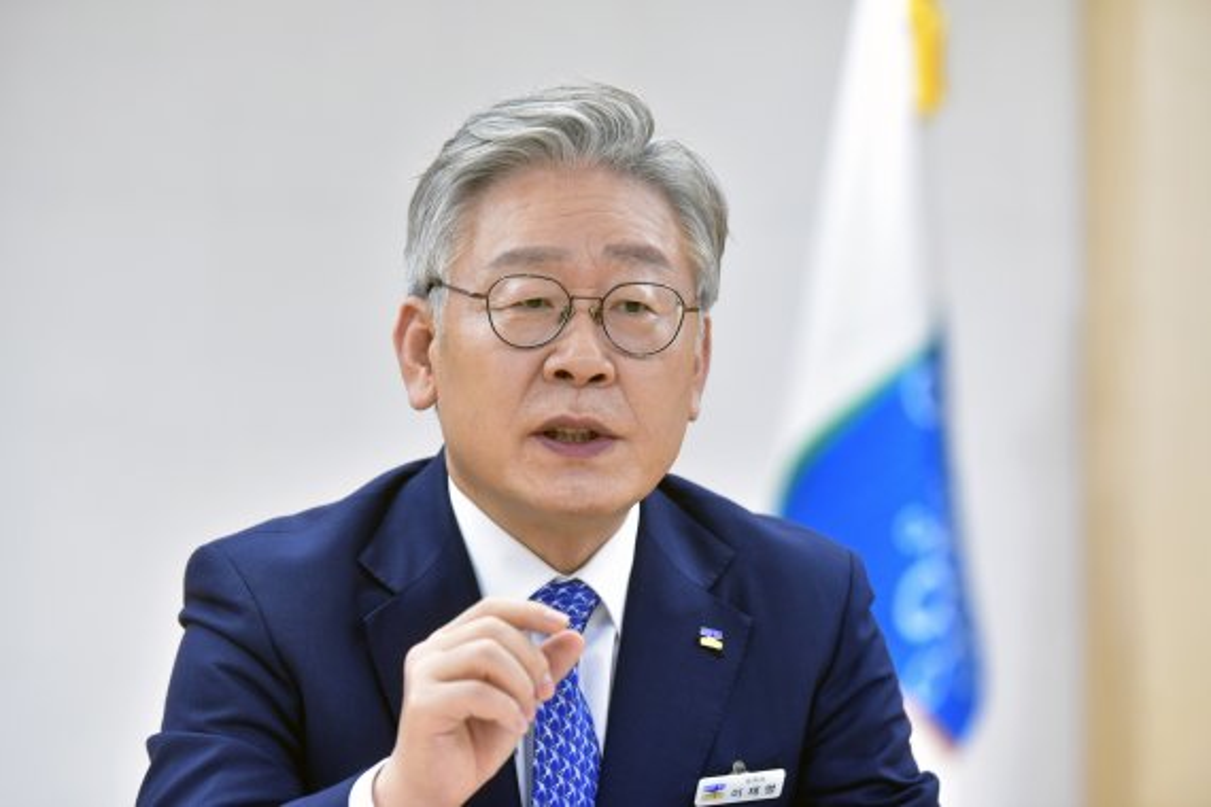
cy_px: 404
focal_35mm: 160
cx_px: 606
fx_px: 5382
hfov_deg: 12.8
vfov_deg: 8.6
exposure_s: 1/160
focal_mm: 160
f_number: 4
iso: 2000
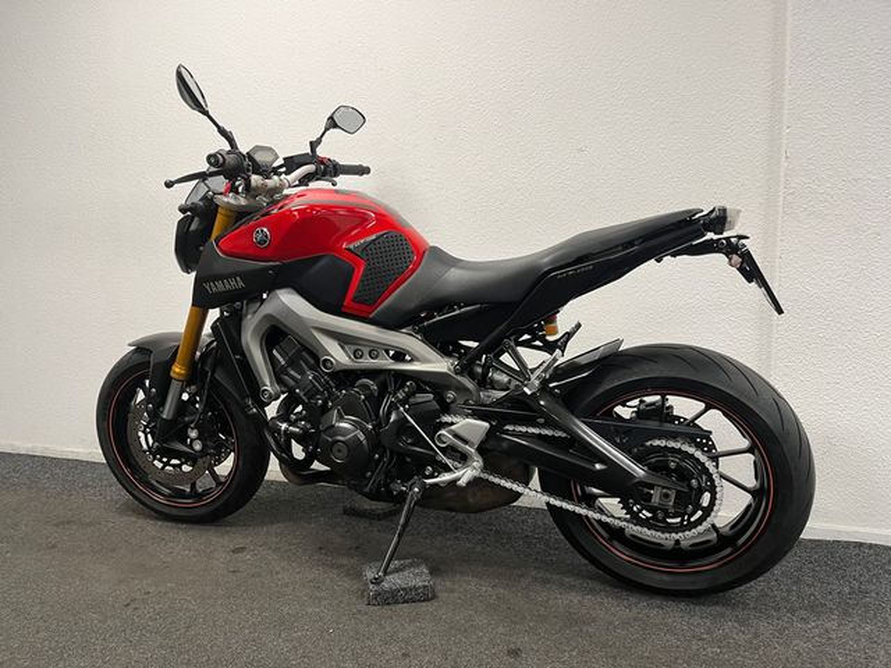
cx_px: 446
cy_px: 334
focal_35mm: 26
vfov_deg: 53.1
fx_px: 669
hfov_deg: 67.3
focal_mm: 5.1
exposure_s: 1/50
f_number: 1.6
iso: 80
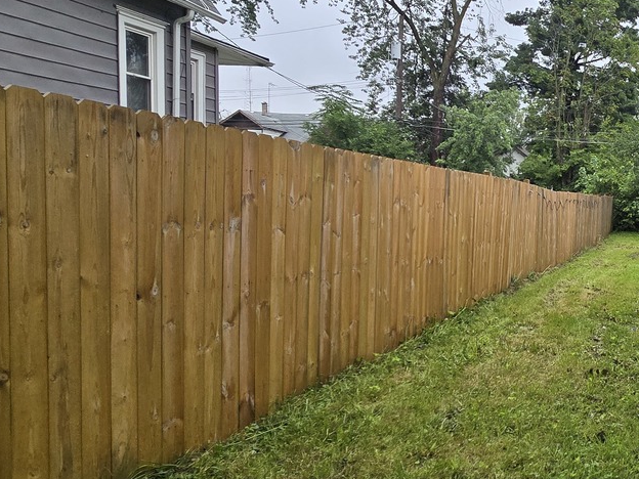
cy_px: 234
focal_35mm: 30
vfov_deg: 46.8
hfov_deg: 48.3
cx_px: 652
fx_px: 554
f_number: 2.2
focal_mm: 2.2
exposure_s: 1/2000
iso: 125
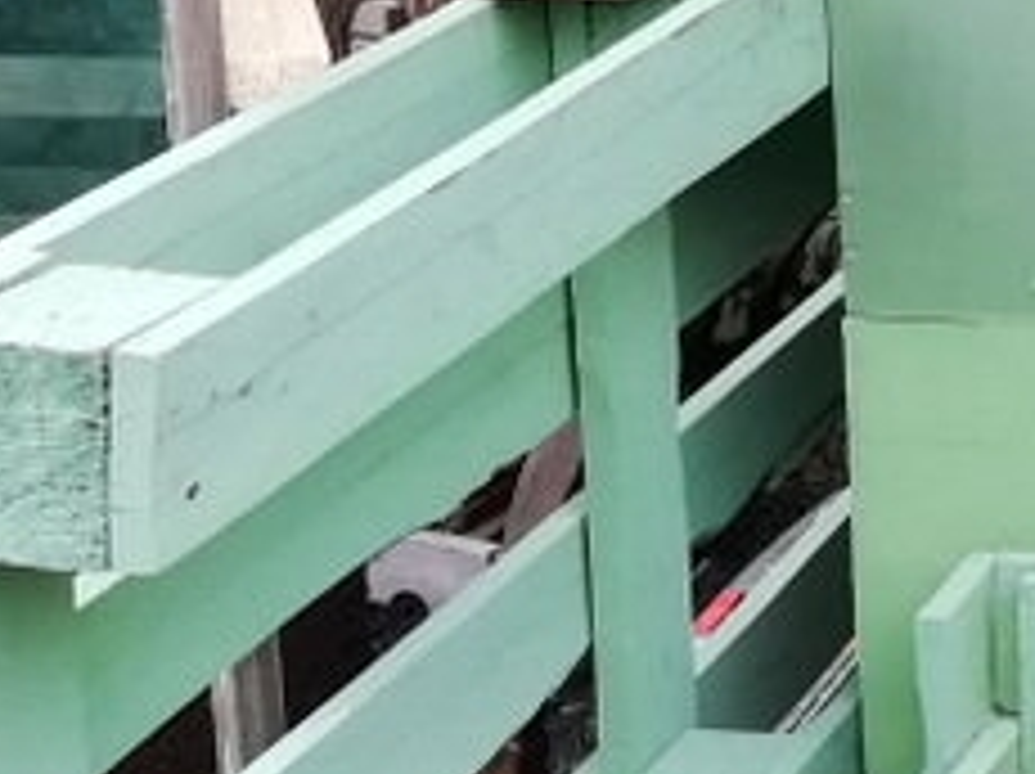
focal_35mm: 116
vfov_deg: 12.5
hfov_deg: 14.5
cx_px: 1980
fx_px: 3465
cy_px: -94
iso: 50
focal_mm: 3.46
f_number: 2.2
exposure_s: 1/100
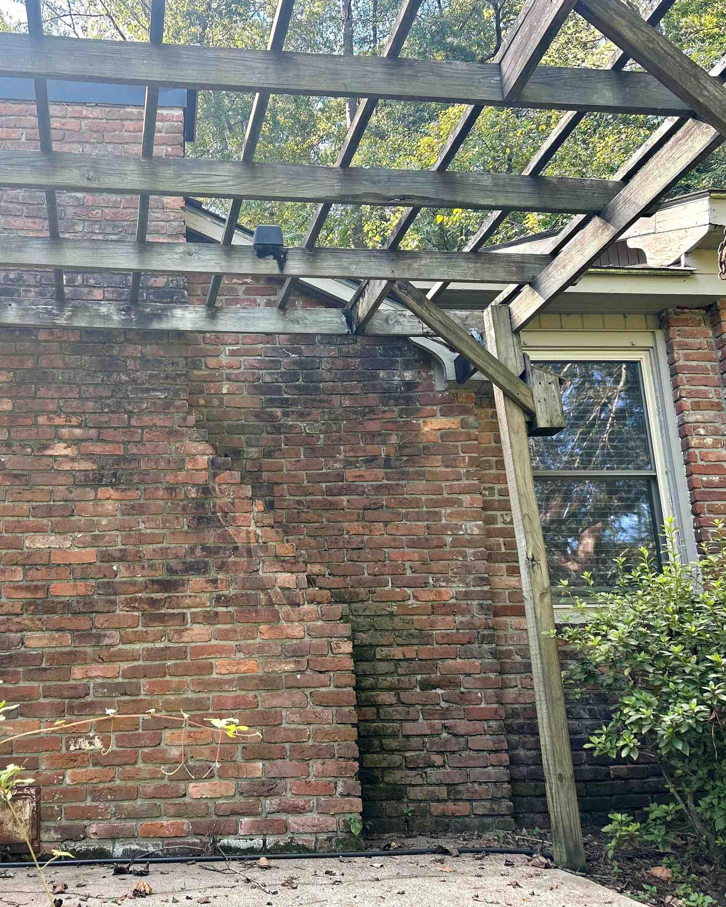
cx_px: 219
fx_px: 913
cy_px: 454
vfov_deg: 52.8
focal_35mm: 34
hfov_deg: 42.5
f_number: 1.5
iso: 40
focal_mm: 5.7
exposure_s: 1/140
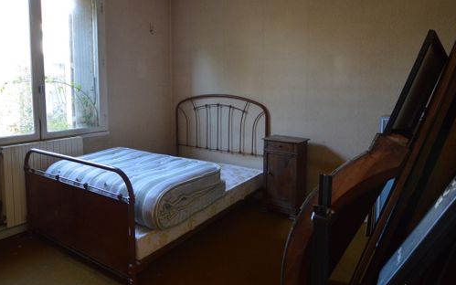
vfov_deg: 51.2
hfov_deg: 75.4
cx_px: 230
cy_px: 111
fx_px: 295
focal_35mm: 24
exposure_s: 1/60
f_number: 3.5
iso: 900
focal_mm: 11
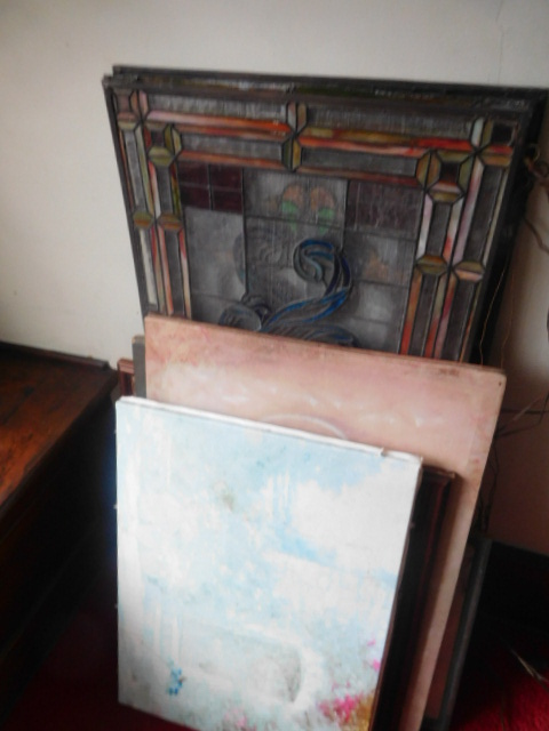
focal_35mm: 25
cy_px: 366
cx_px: 274
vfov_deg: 69.4
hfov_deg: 54.9
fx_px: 529
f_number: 3.4
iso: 320
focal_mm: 4.5
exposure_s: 1/30
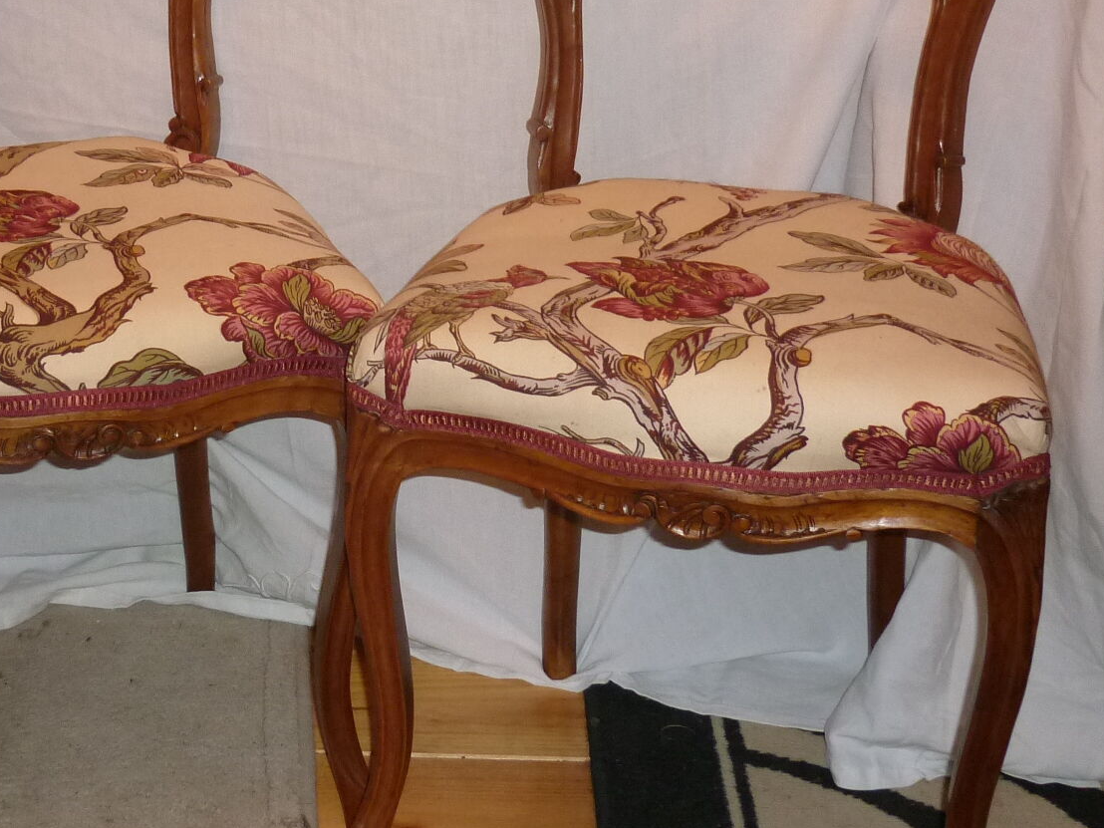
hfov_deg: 31.4
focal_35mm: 61
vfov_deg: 23.8
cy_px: 217
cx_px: 353
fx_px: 1945
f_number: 2.8
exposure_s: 1/30
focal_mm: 5.5
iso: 200
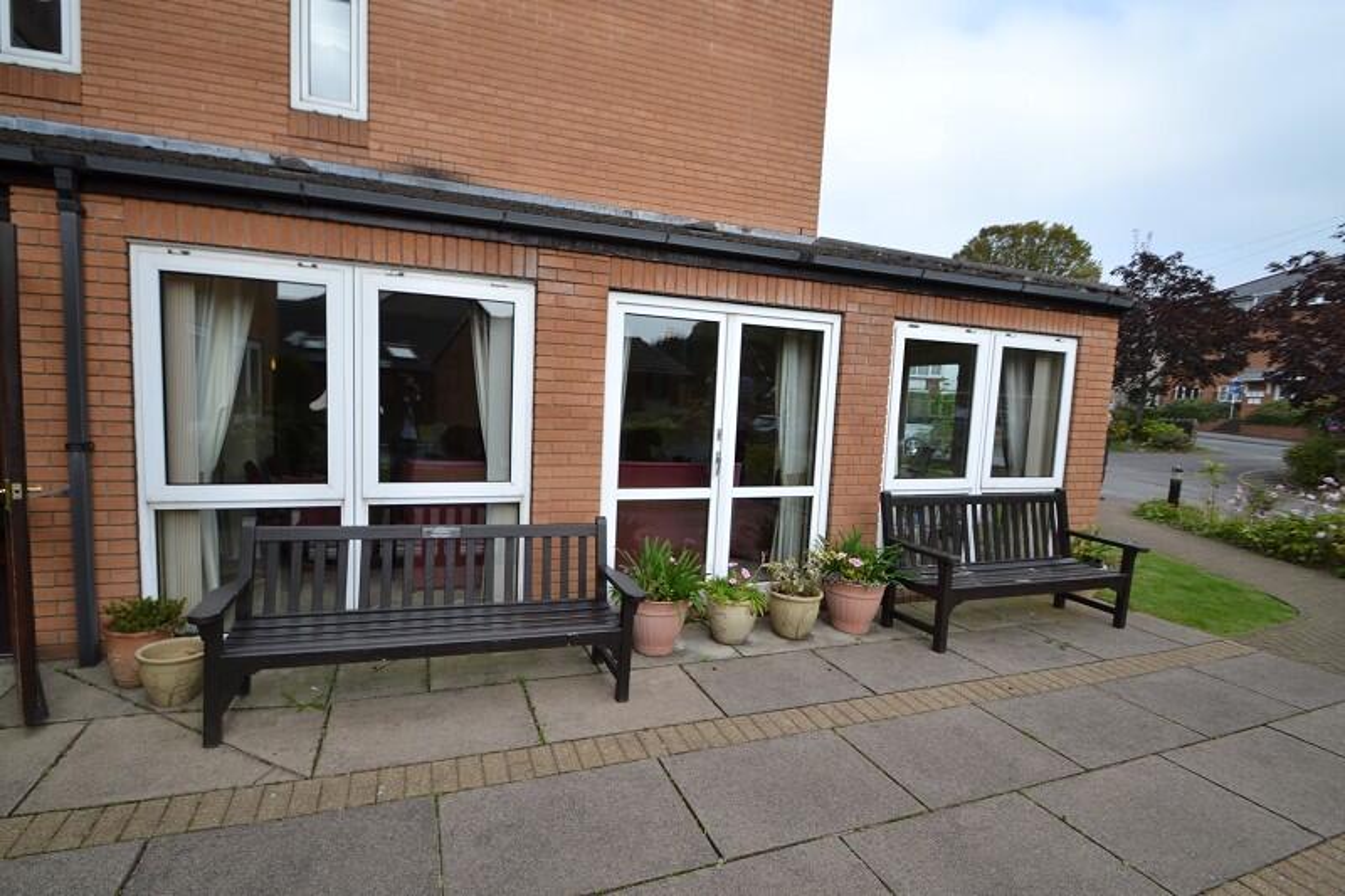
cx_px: 672
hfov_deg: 100.4
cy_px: 448
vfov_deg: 77.3
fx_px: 560
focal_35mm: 15
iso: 100
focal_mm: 10
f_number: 7.1
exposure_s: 1/200
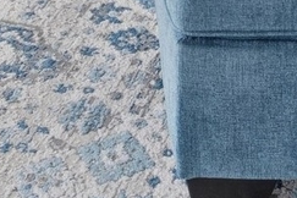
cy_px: -442
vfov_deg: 8.8
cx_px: 60
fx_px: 990
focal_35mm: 120
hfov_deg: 16.9
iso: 250
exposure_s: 1/15
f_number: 8
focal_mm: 12
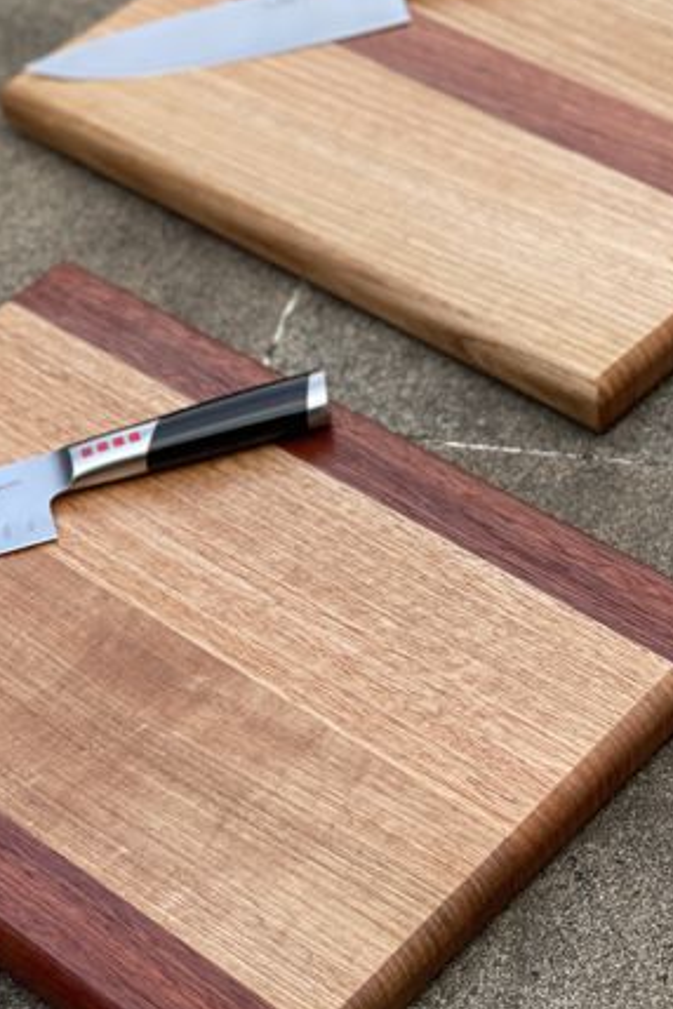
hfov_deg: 14.7
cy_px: 480
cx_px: 353
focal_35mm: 93
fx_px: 2608
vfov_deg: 21.9
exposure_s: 1/221
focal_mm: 7.5
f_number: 2.2
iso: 25
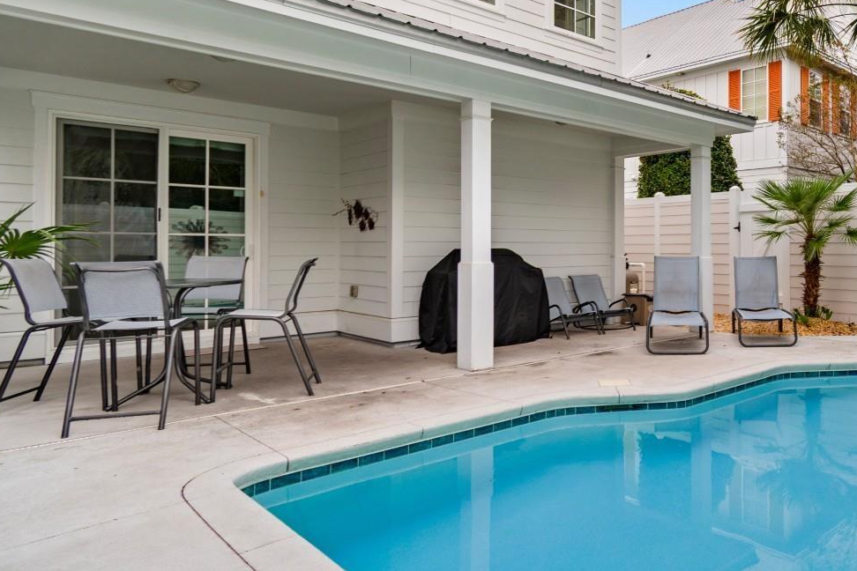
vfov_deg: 51.0
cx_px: 677
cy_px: 230
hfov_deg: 65.5
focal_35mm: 25
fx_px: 595
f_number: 4.5
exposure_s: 1/40
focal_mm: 10
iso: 100
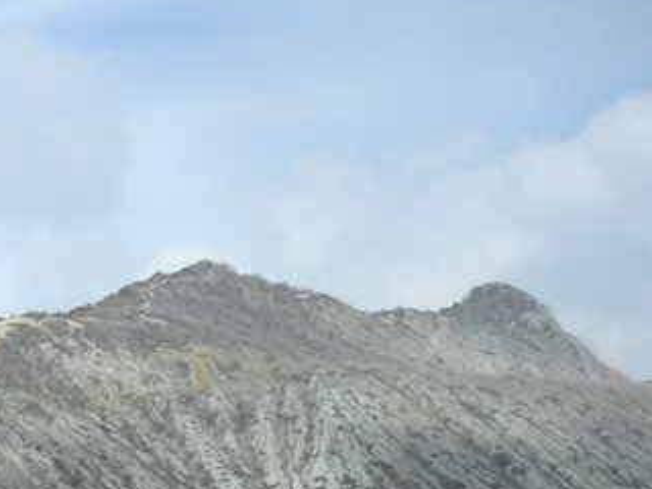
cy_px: 558
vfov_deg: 15.1
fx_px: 1789
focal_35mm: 95
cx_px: -75
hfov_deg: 19.7
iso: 100
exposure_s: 1/250
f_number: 8
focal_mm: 6.2
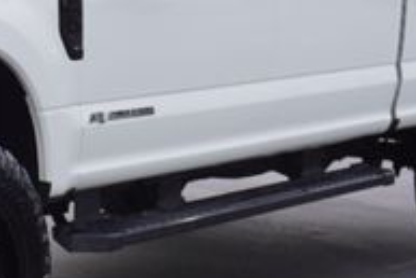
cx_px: -43
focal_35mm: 174
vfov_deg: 7.9
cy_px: 114
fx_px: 2008
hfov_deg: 11.6
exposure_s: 1/80
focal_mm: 35
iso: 100
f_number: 6.3
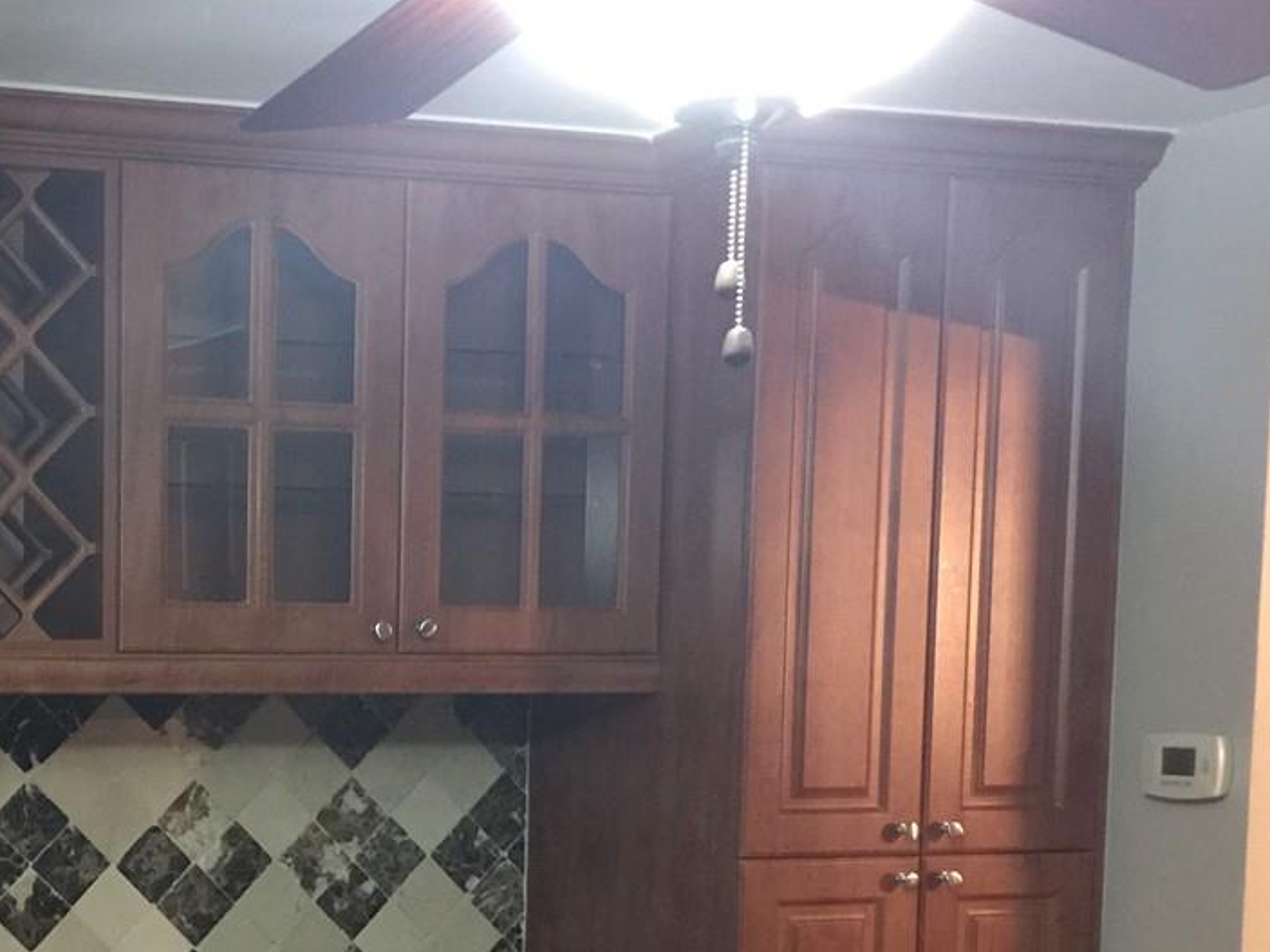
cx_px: 96
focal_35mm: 66
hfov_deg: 28.1
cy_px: 941
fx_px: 2421
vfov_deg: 21.5
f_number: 2.2
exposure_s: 1/4
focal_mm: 4.15
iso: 100
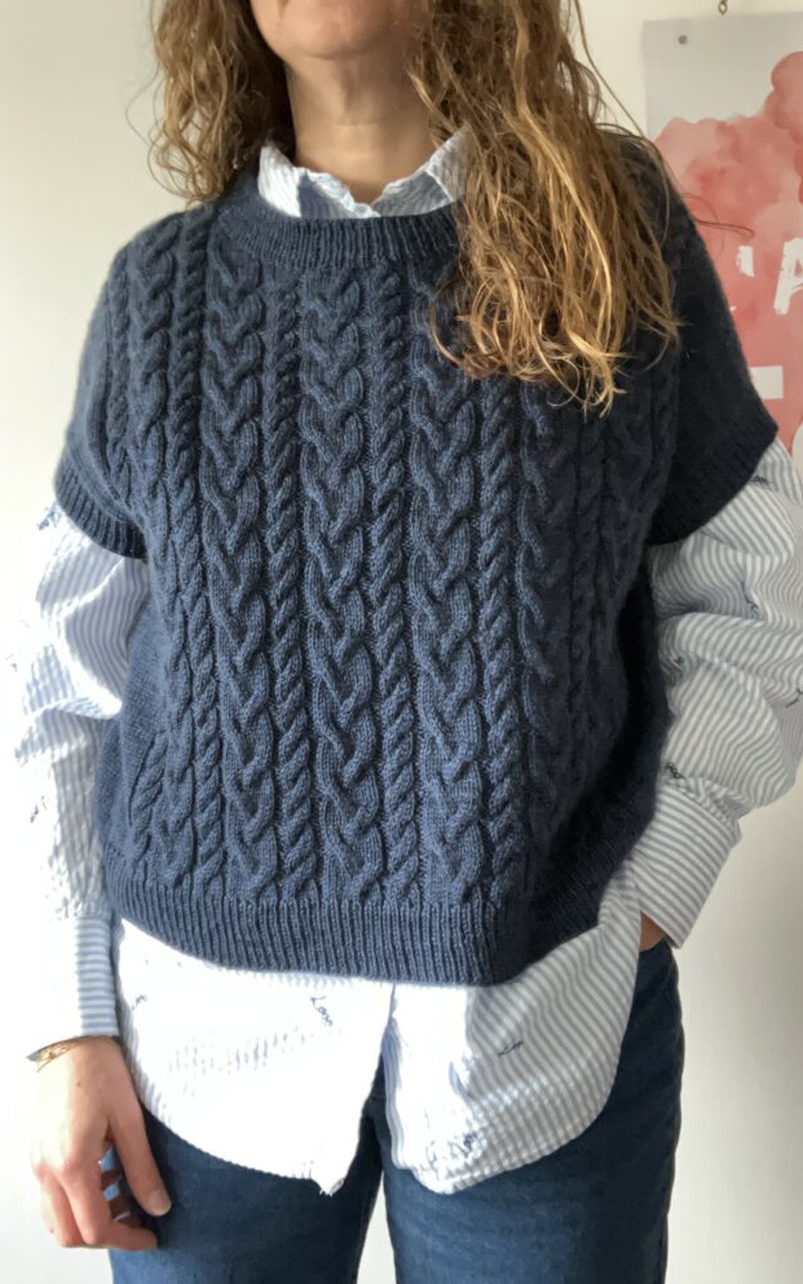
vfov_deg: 55.3
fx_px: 1225
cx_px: 412
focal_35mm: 35
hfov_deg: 36.3
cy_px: 641
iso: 400
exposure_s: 1/30
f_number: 2.2
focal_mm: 2.87
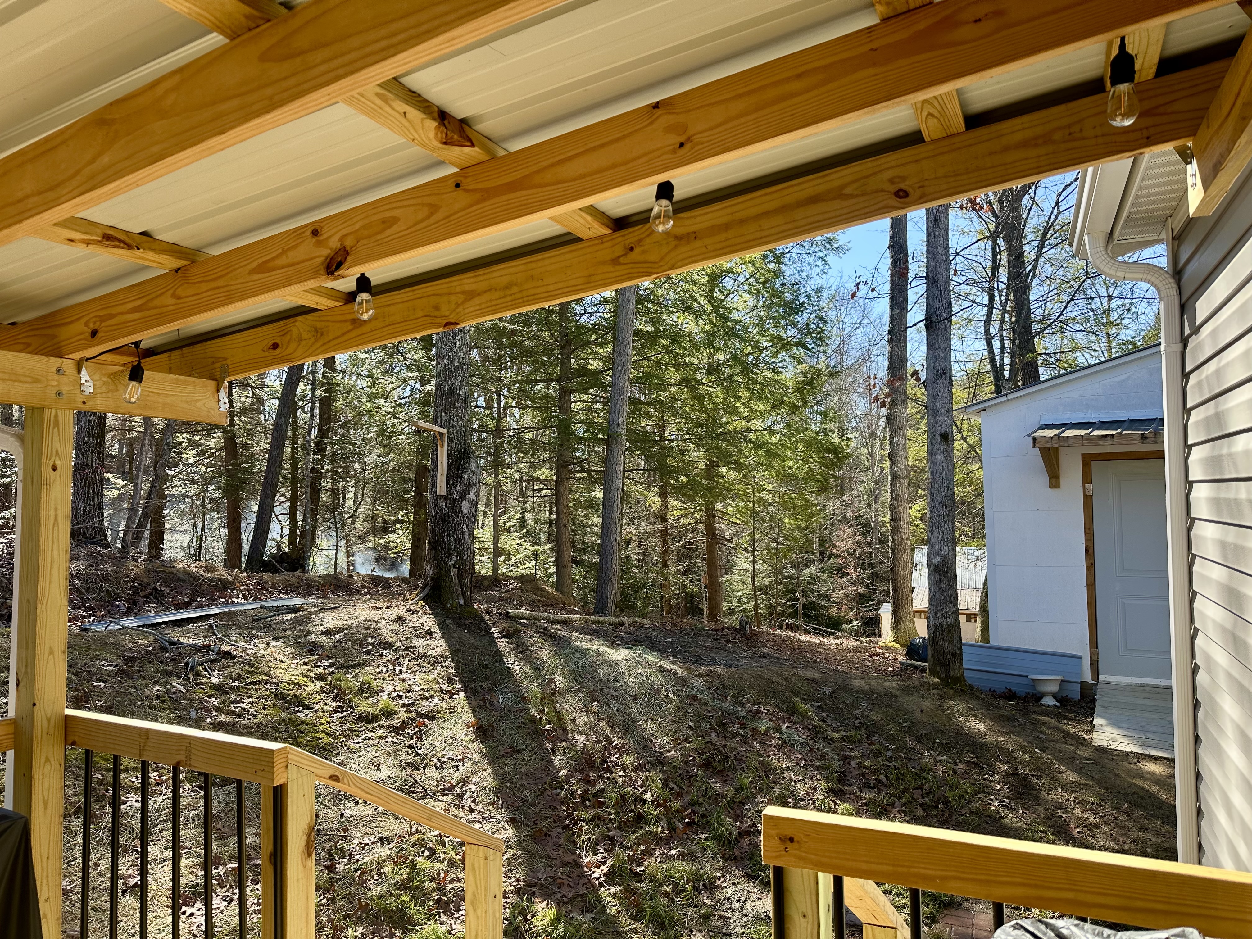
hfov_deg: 71.6
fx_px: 868
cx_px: 626
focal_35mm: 24
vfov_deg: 56.8
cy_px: 470
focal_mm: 6.86
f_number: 1.78
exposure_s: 1/756
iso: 80
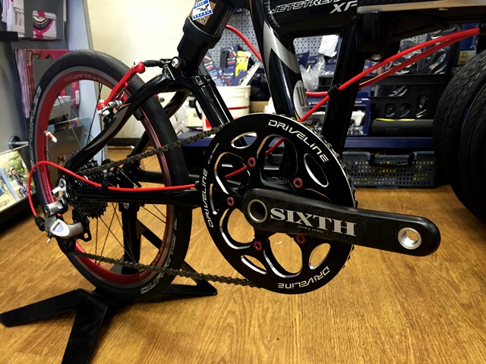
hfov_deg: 61.7
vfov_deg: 48.2
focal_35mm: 29
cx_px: 243
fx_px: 407
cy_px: 182
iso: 160
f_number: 2.2
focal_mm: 4.15
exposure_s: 1/33
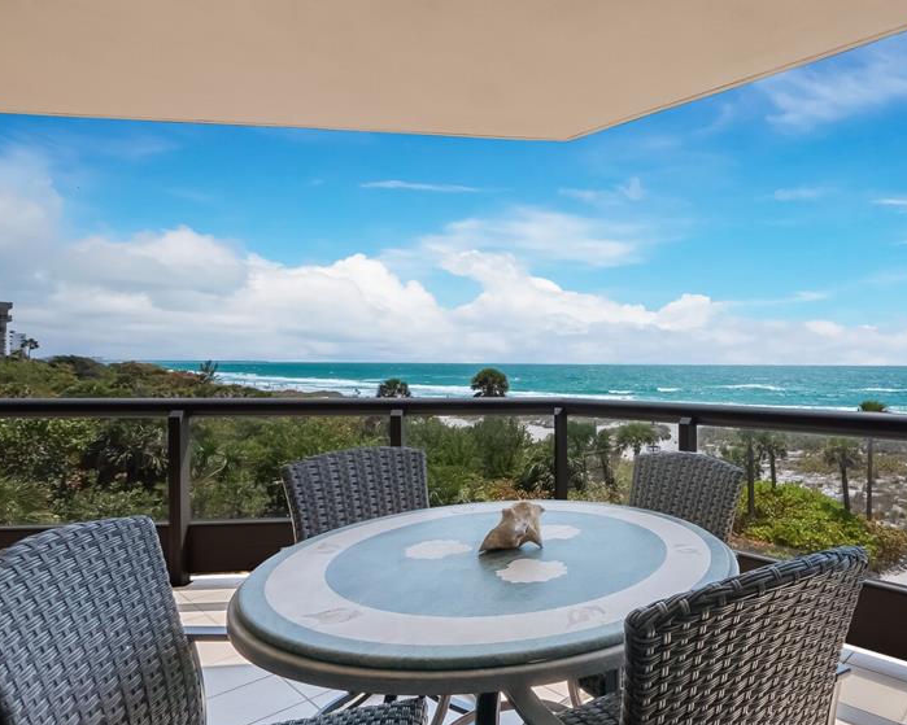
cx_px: 649
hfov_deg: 76.1
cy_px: 363
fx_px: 537
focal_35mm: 20
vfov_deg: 68.1
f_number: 11
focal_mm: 7
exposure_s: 1/160
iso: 400
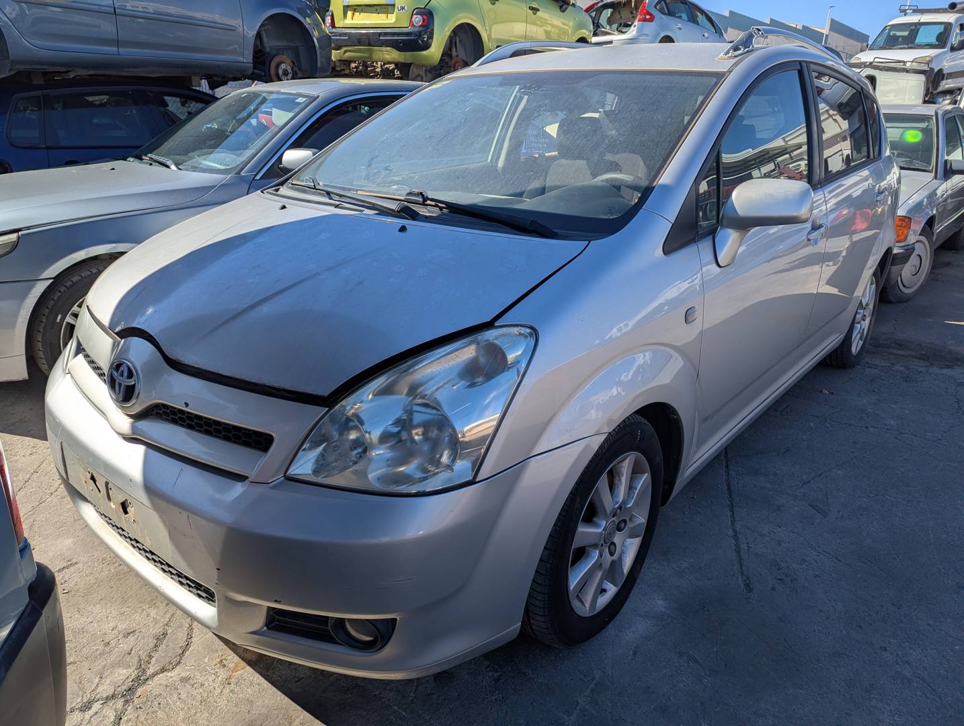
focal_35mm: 24
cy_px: 363
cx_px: 482
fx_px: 669
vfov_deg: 56.9
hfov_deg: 71.5
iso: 40
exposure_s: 1/2262
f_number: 1.85
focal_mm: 6.81
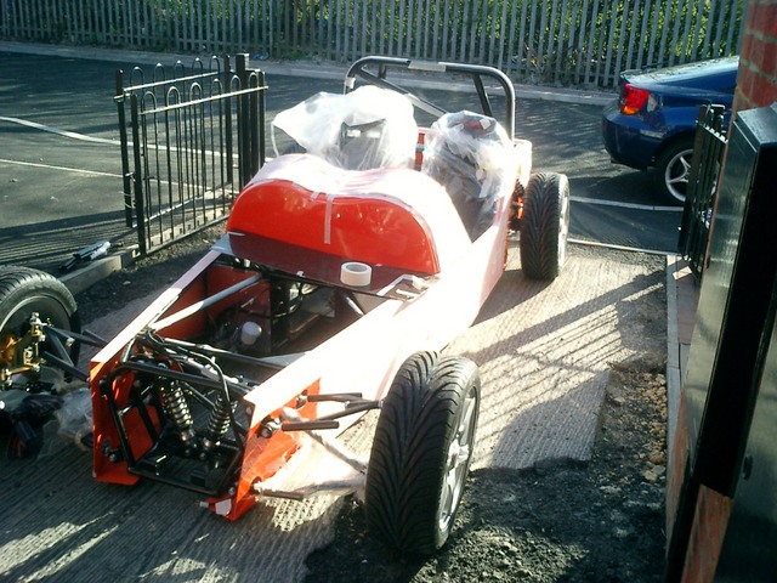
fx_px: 808
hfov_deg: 51.4
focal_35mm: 36
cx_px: 388
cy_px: 292
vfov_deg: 39.7
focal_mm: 7.5
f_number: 3.2
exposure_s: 1/200
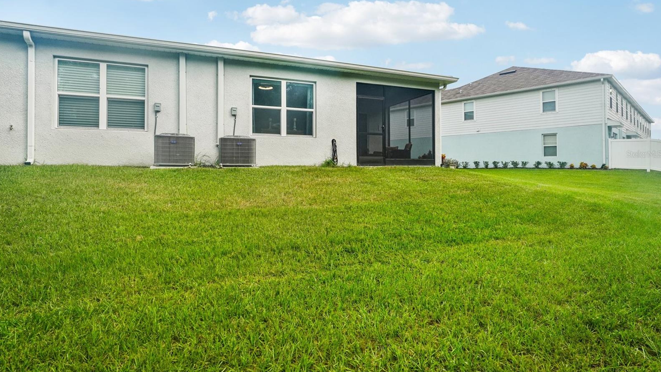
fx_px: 344
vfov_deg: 56.5
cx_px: 330
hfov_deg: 87.7
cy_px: 154
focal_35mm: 20
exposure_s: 1/1000
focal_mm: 18.6
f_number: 8
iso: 400
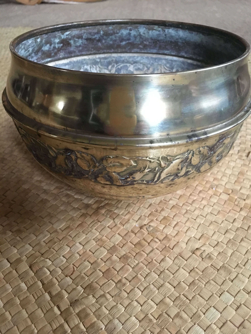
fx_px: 280
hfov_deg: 48.2
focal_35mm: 29
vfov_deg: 61.7
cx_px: 126
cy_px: 167
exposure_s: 1/17
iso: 320
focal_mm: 4.15
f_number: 2.2
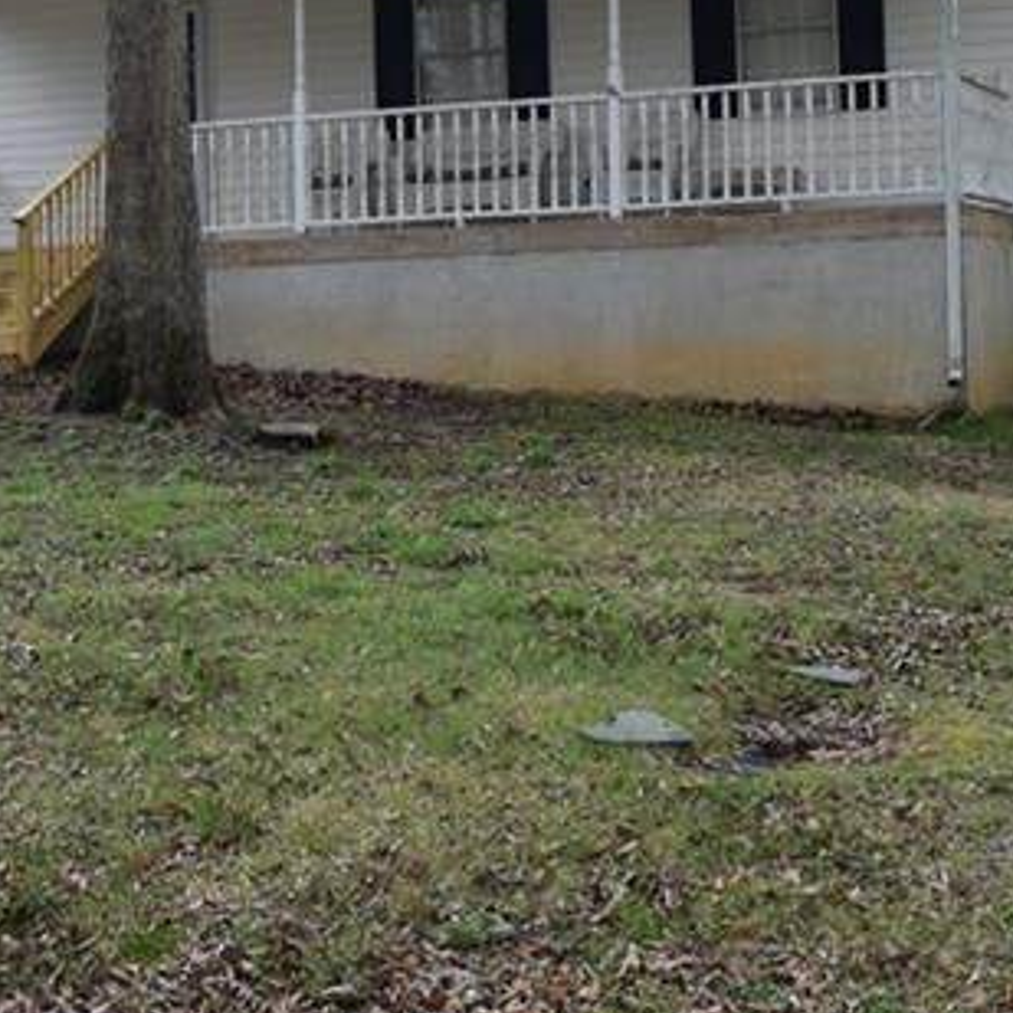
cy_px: 292
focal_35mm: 76
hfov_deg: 22.8
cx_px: 515
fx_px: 2516
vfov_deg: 22.6
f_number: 9
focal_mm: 18
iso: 200
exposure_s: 1/320
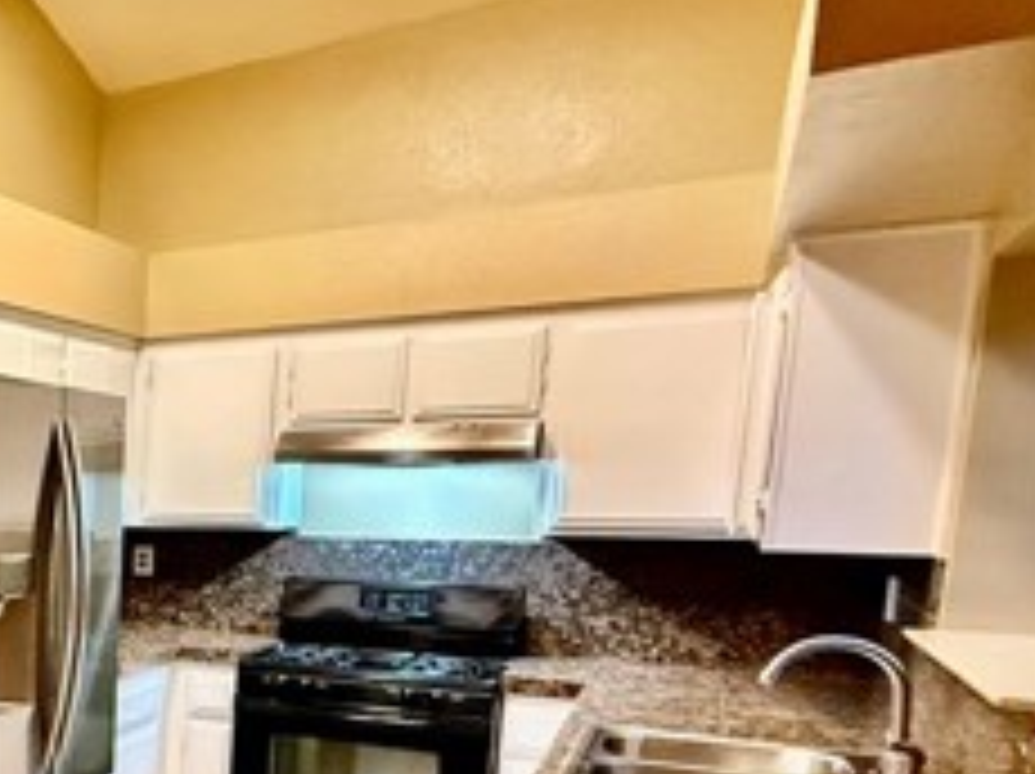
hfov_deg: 32.5
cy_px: 621
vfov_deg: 35.5
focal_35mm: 39
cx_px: -378
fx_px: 1165
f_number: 2.2
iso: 1000
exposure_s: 1/60
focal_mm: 2.22
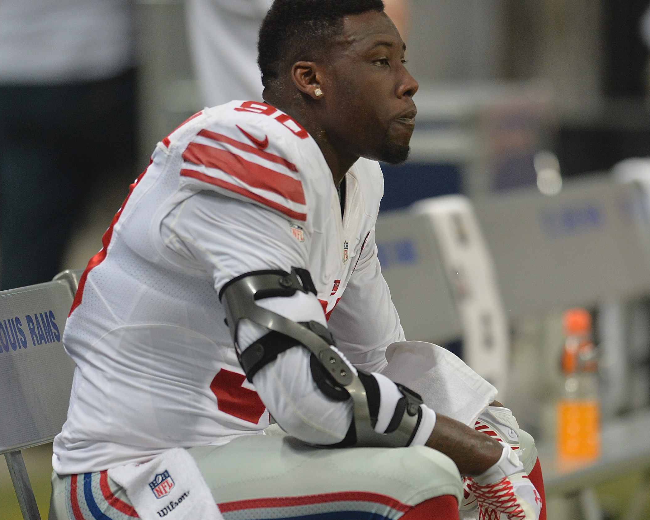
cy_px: 291
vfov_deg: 2.9
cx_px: 424
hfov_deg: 3.6
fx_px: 10370
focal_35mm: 539
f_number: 2.8
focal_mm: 400
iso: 3200
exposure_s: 1/2000
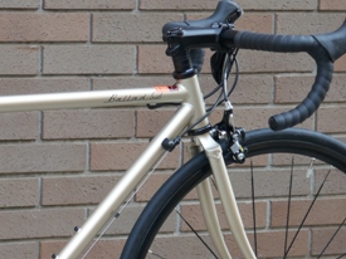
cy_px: 247
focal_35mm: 221
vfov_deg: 6.7
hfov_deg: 8.9
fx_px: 2208
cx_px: -36
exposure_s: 1/80
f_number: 4.7
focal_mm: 28.7
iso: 200
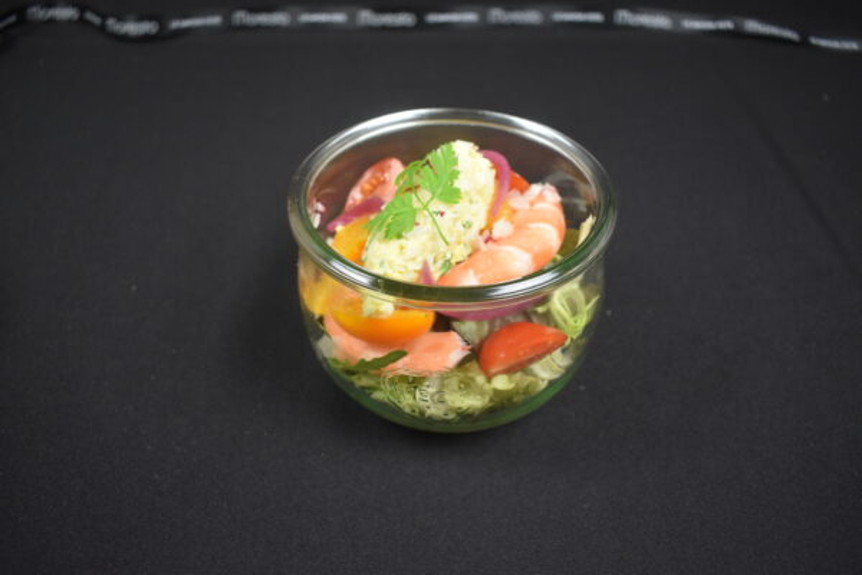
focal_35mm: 32
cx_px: 431
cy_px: 288
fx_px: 754
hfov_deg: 59.5
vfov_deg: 41.7
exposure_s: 1/125
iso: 1100
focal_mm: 21
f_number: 4
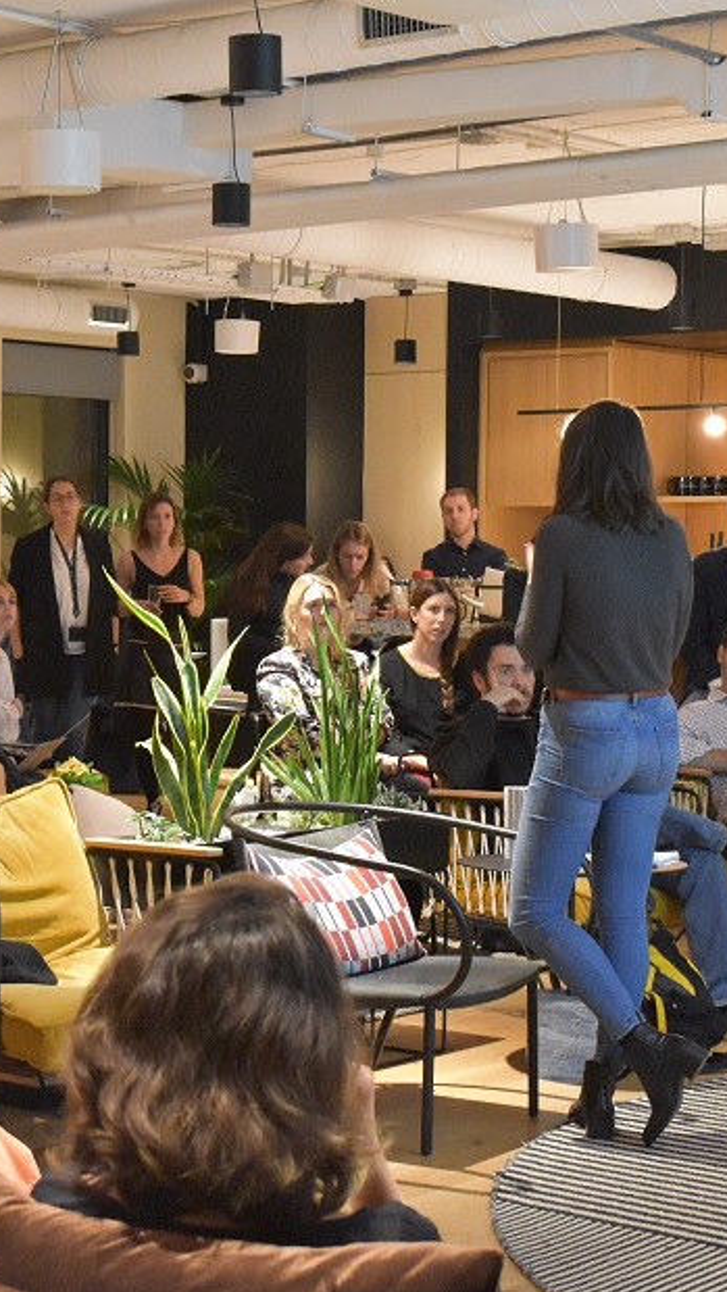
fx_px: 2603
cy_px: 642
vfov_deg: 27.9
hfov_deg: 15.8
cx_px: 210
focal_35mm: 76
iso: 8000
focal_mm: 30
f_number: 8
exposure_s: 1/50
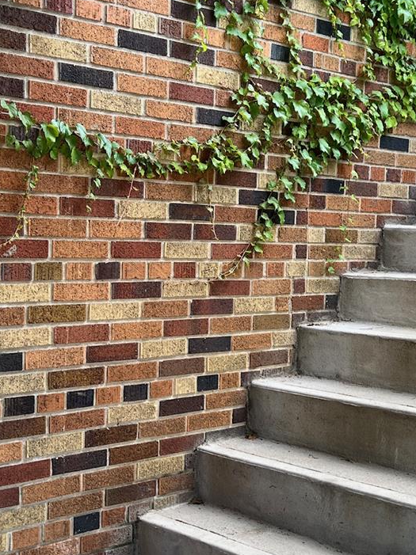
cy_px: 279
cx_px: 225
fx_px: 914
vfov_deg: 33.8
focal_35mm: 57
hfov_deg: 25.6
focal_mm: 5.7
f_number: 1.5
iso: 40
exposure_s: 1/156
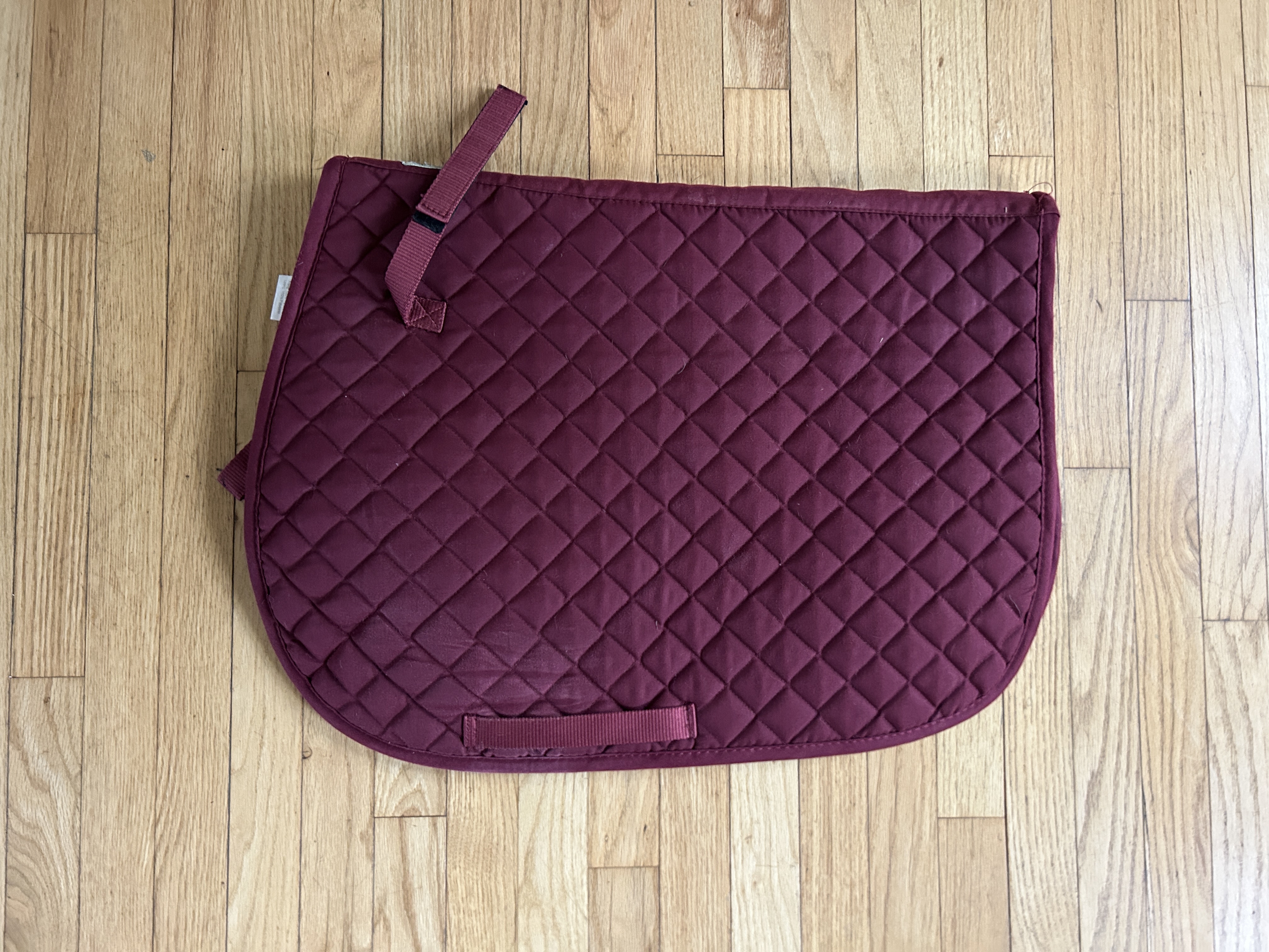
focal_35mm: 26
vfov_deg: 53.1
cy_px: 476
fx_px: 953
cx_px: 634
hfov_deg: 67.3
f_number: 1.5
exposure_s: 1/60
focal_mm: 5.7
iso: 500
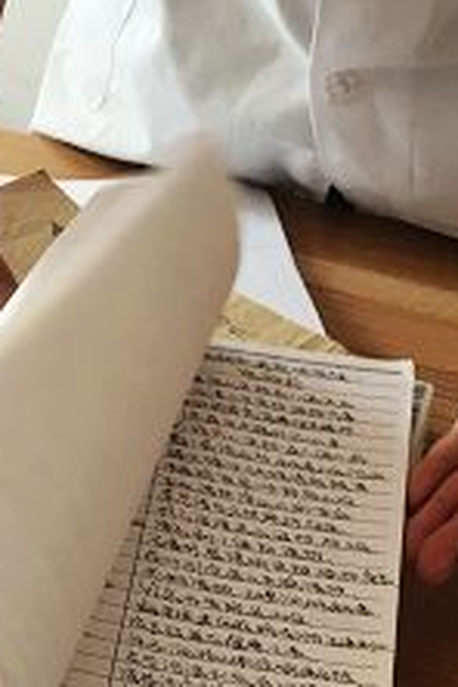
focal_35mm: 68
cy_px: 668
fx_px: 1298
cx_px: 162
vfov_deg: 28.1
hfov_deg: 20.0
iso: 80
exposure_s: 1/33
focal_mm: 4.15
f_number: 2.2
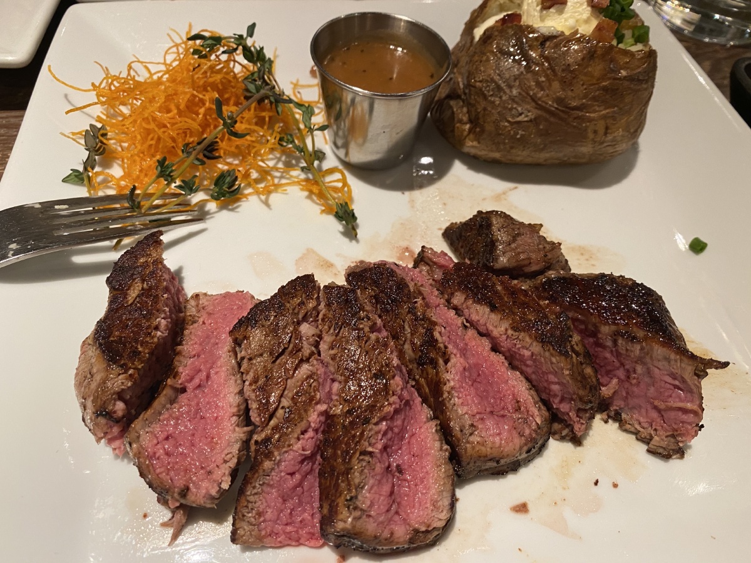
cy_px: 282
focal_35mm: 26
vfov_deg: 53.1
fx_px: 564
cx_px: 376
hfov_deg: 67.3
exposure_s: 1/50
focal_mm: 4.25
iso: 200
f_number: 1.8
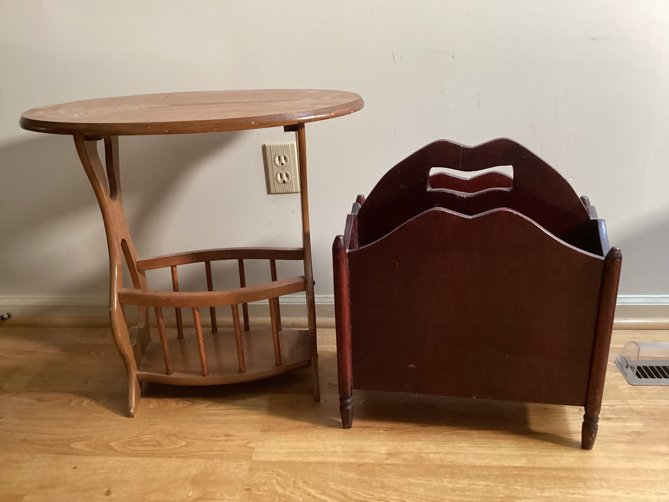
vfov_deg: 45.4
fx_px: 599
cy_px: 251
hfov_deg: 58.3
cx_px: 334
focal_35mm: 31
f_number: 2.4
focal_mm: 3.3
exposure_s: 1/60
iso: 320
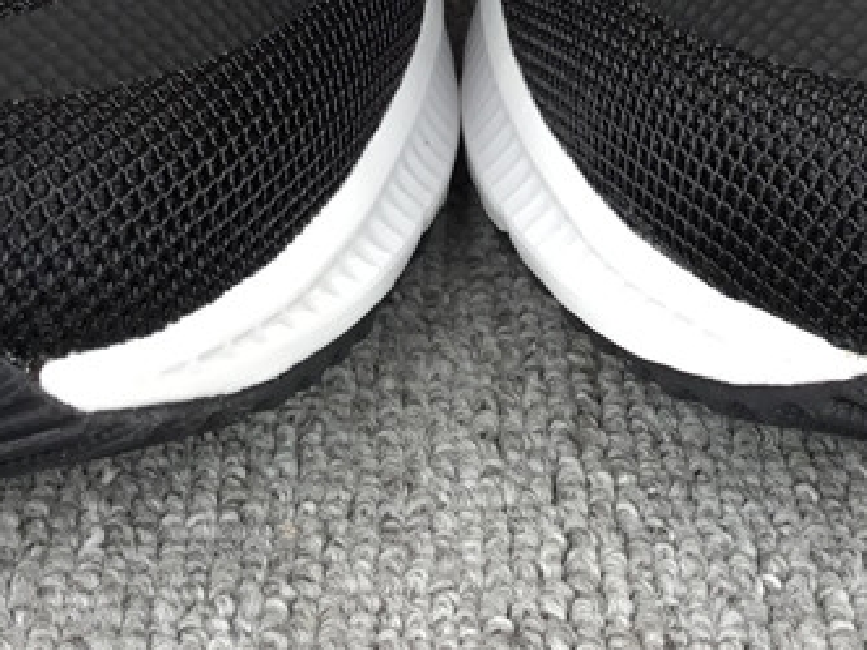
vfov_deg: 16.8
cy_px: -147
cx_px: 525
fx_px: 2104
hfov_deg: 23.2
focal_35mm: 84
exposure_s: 1/106
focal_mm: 3.3
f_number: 2.4
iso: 25
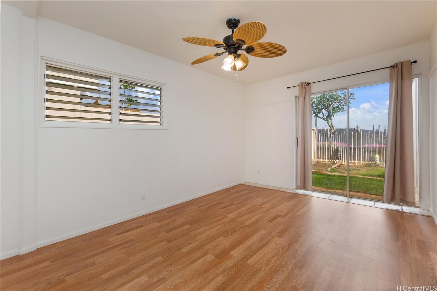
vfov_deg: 77.3
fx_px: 182
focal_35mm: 15
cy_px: 146
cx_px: 218
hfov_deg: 100.4
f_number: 8
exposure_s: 1/60
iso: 160
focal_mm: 10
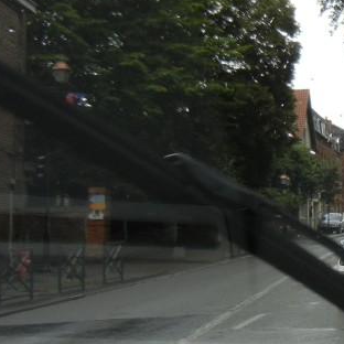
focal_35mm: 87
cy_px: 151
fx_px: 978
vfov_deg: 19.9
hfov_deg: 18.4
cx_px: 465
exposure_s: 1/367
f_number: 3.5
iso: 160
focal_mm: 5.4
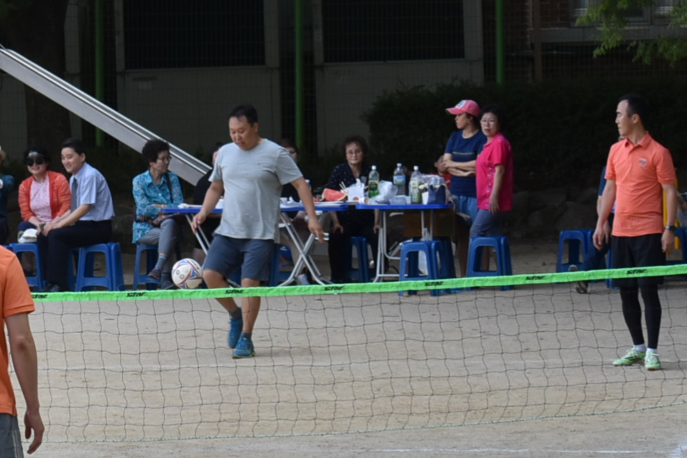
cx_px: 126
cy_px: 291
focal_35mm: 316
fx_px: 6029
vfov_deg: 4.3
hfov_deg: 6.5
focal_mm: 70
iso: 400
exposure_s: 1/200
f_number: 7.1
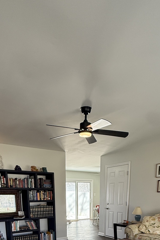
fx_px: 200
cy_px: 242
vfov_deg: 49.9
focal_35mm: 30
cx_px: 77
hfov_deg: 43.6
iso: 160
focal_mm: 2.22
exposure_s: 1/120
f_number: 2.2
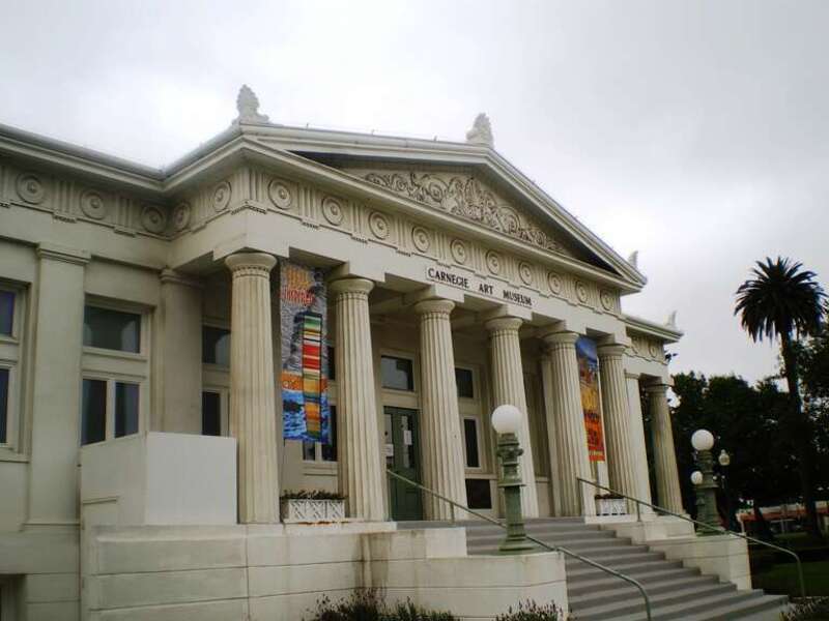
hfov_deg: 51.4
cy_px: 310
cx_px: 414
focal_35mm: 36
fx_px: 862
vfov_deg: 39.7
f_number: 4.6
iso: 50
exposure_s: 1/320
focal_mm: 6.3
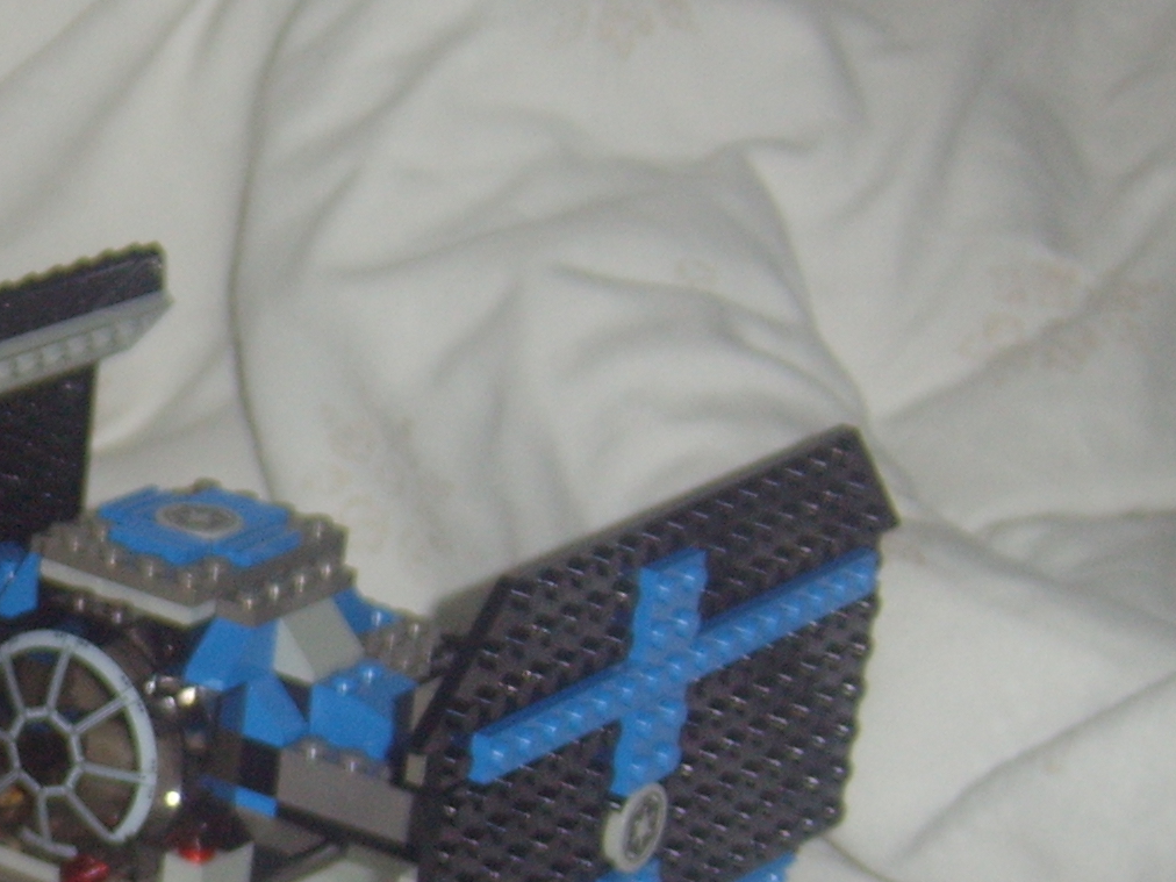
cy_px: 870
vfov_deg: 11.5
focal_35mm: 128
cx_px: -442
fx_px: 4349
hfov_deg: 14.6
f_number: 3.5
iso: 141
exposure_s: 1/60
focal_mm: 11.93
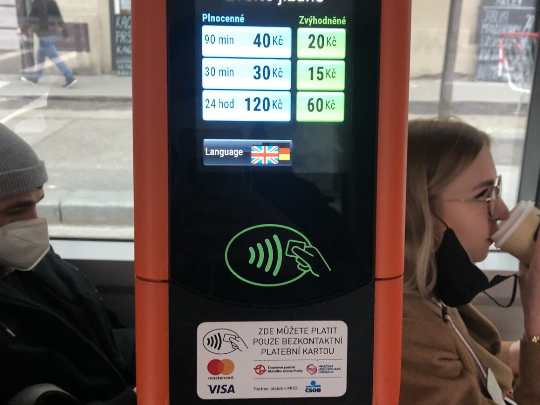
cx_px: 271
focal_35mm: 29
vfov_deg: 48.2
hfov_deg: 61.7
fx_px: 452
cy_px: 199
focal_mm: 3.99
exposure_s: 1/17
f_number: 1.8
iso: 40
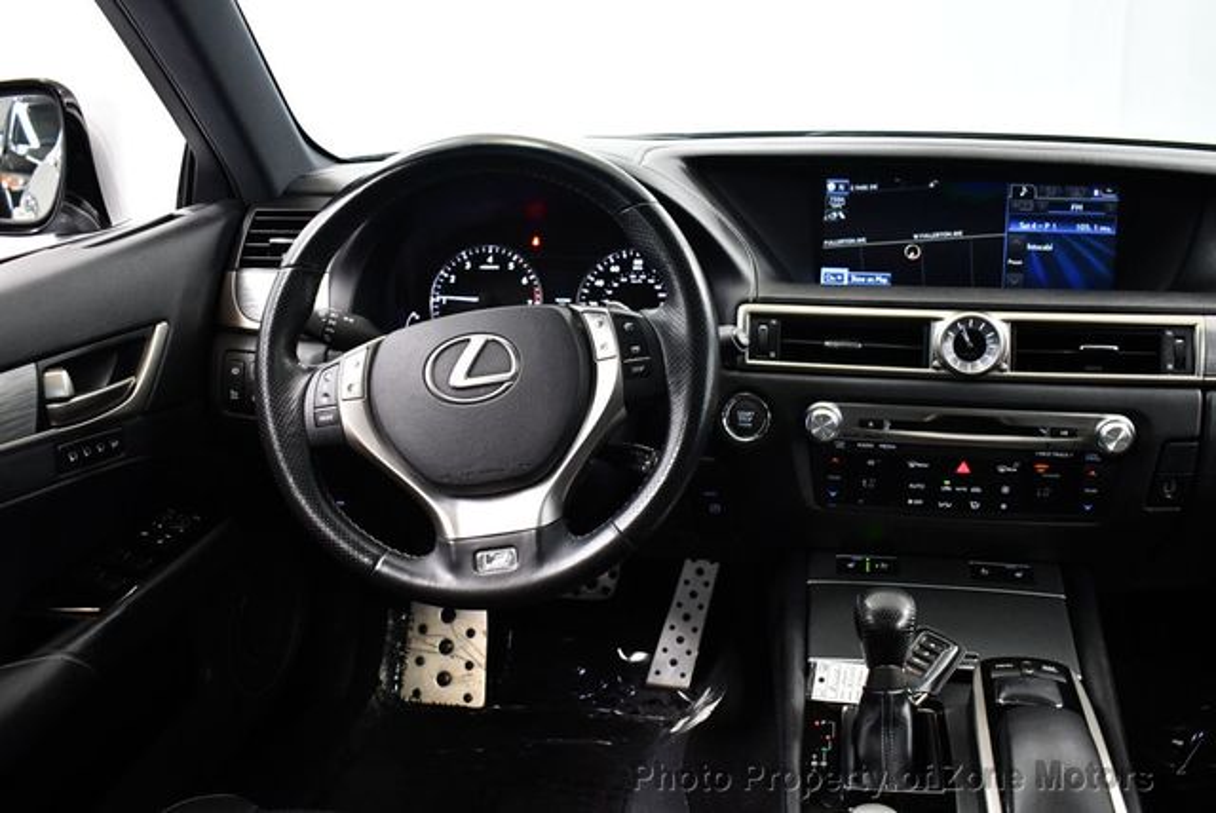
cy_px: 406
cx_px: 608
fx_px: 1217
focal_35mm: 36
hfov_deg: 53.1
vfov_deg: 36.9
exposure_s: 1/80
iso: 3200
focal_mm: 18
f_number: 3.5
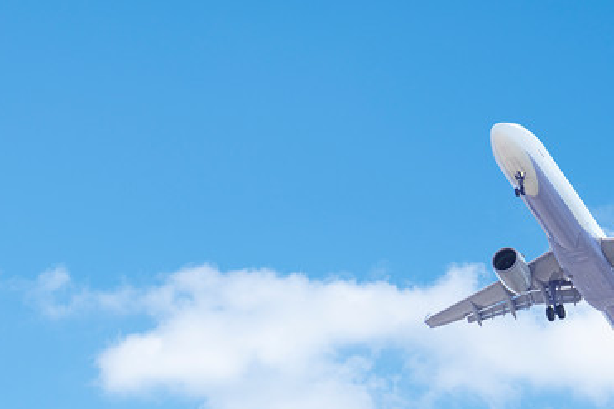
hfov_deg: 12.1
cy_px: 209
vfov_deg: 8.1
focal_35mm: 170
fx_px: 2898
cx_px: 343
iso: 100
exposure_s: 1/500
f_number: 7.1
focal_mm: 70
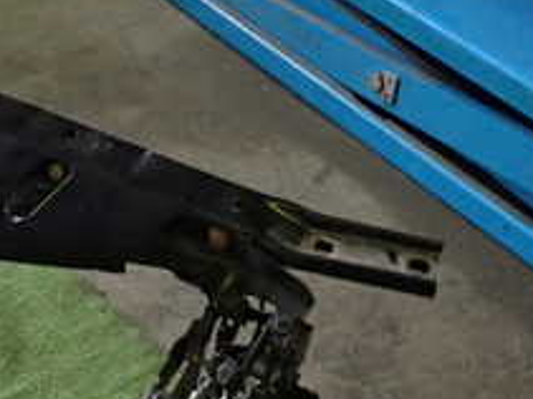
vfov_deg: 20.1
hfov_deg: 25.9
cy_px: 396
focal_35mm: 71
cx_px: -13
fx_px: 1093
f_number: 2
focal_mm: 4.5
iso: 320
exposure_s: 1/30
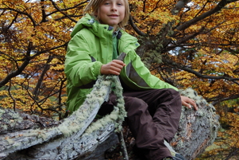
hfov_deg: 15.0
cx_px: 133
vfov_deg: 10.0
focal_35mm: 137
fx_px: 910
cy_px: 58
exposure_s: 1/100
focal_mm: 50
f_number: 5.6
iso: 400
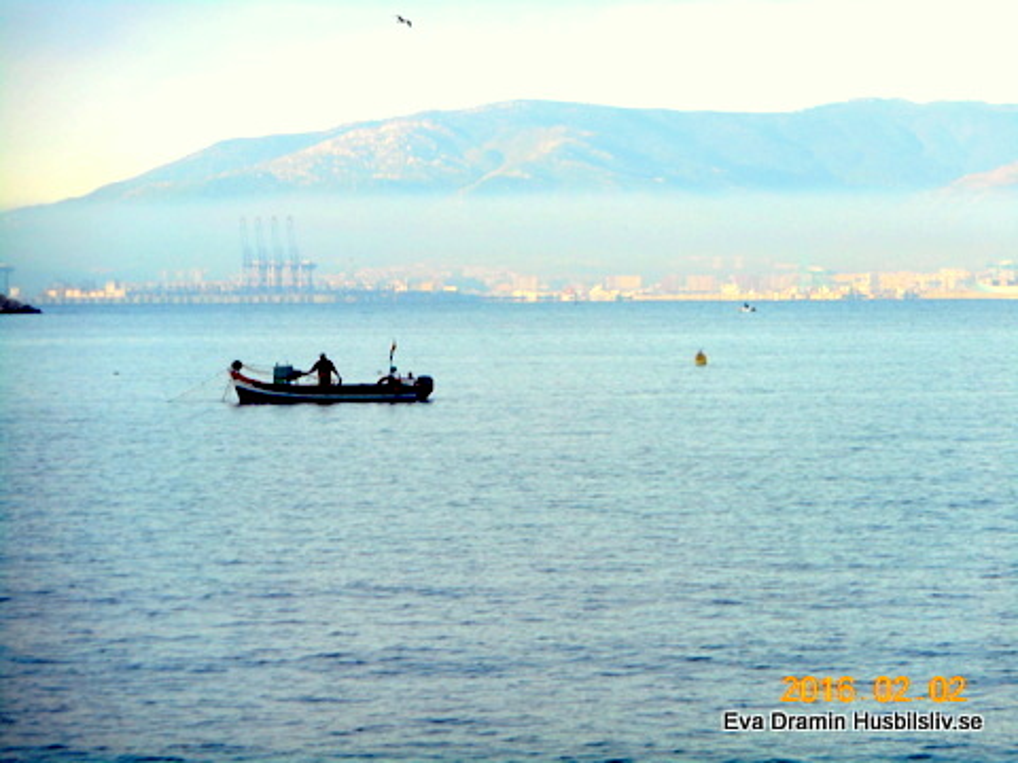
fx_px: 4499
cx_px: 509
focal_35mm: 153
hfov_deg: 12.9
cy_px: 382
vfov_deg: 9.7
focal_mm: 27.4
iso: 80
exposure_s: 1/160
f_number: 6.2
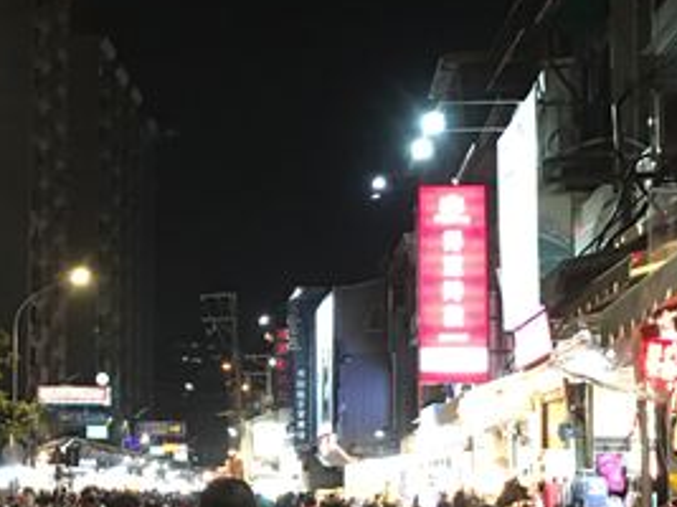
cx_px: 99
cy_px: 322
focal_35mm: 87
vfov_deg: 16.9
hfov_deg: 22.1
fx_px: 1701
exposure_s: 1/10
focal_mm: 4.15
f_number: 2.2
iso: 100
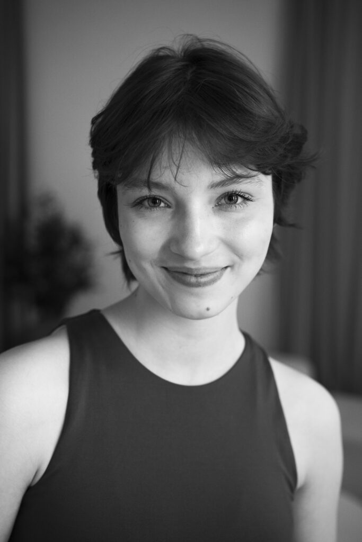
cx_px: 181
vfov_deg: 39.6
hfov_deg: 27.0
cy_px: 271
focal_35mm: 50
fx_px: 754
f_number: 2.5
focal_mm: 33
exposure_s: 1/125
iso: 800
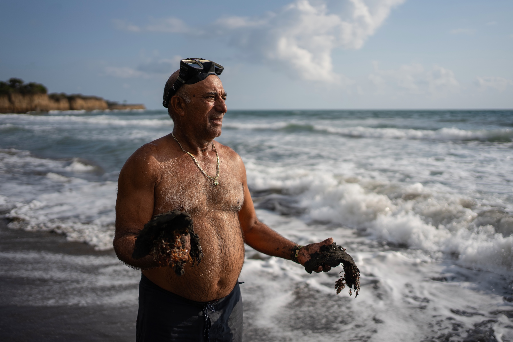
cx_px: 256
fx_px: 499
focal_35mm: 35
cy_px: 171
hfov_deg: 54.4
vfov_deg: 37.9
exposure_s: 1/6400
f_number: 2
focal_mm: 35
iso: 80
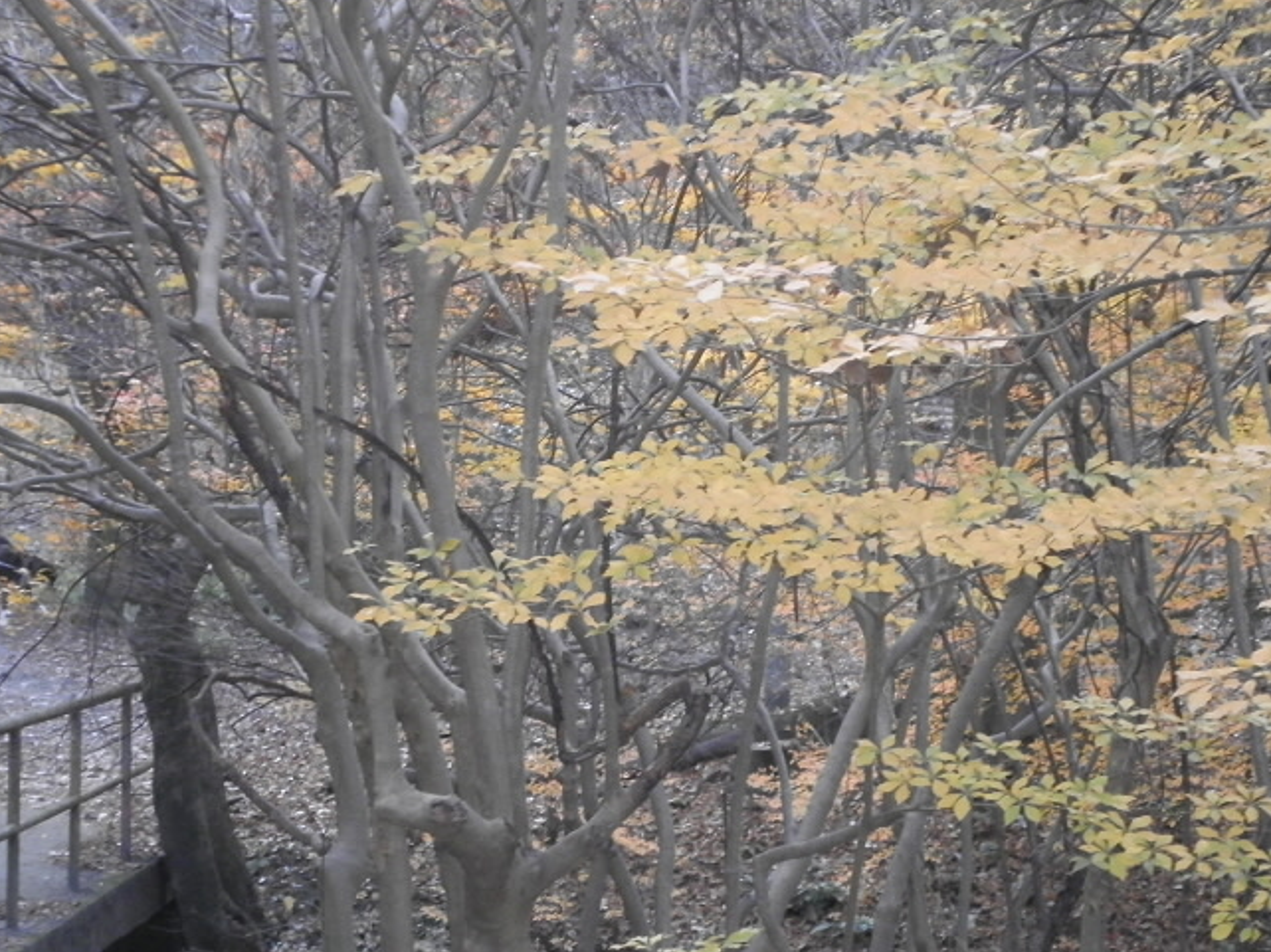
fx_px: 2973
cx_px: 610
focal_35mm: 81
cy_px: 548
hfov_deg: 24.1
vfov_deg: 18.2
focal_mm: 11.7
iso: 400
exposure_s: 1/80
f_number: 5.3
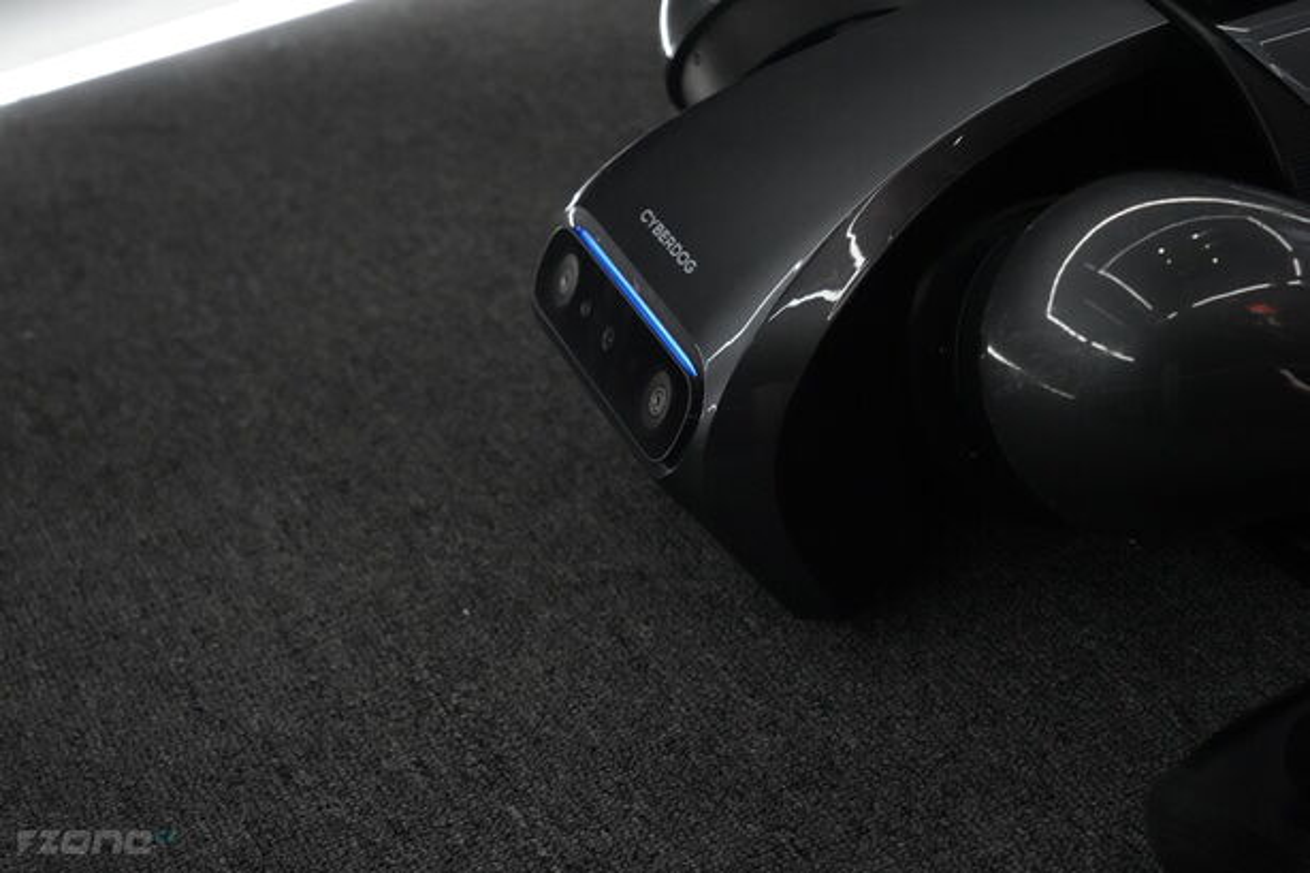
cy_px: 436
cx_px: 655
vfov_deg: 19.4
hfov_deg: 28.9
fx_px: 2546
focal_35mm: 70
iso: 12800
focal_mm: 70
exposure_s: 1/250
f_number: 7.1
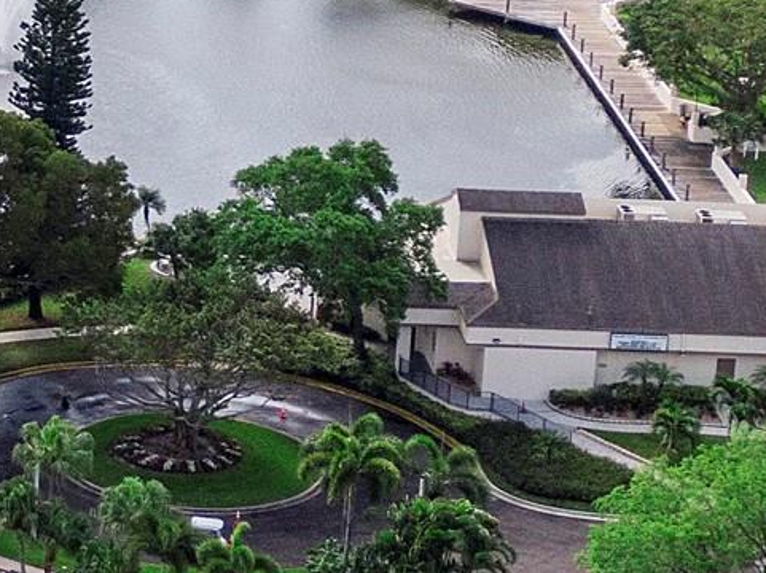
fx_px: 3958
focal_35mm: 179
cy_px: 13
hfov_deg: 10.3
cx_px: -670
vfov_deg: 8.2
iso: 100
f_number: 3.5
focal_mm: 7.23
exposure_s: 1/640
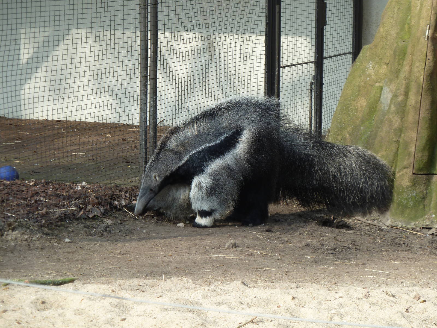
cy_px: 164
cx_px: 218
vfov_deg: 10.1
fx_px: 1856
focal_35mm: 147
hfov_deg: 13.4
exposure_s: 1/160
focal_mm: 24.1
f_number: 4.5
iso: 80
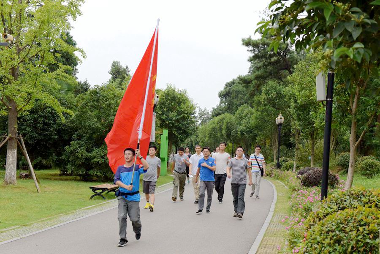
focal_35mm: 44
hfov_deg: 44.5
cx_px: 190
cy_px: 127
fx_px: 465
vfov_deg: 30.5
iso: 1250
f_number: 5.6
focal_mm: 44
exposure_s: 1/1250
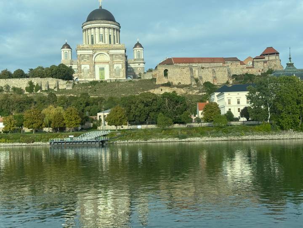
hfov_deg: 39.7
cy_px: 114
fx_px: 420
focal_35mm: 48
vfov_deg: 30.3
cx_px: 152
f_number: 1.78
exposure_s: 1/1715
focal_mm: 6.76
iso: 64
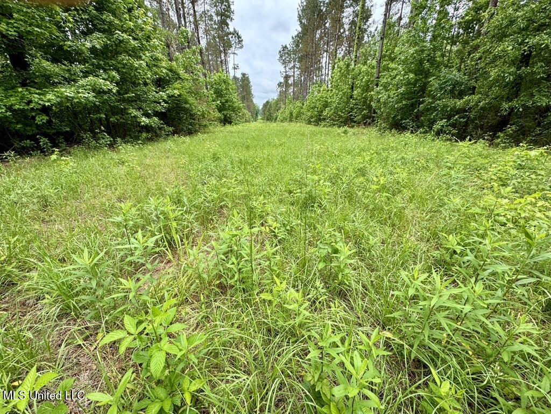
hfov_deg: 102.1
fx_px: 223
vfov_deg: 85.7
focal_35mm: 14
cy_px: 207
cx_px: 276
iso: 40
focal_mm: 2.22
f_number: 2.2
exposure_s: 1/359
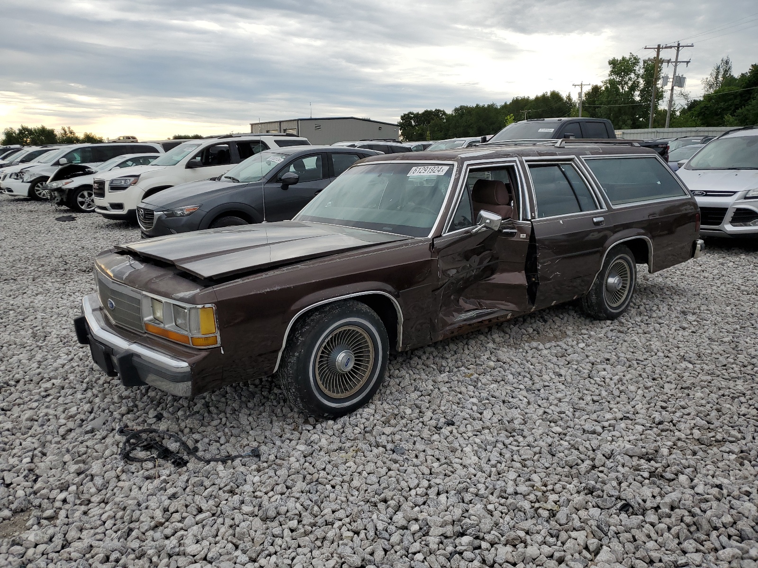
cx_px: 379
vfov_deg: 53.1
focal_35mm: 26
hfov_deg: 67.3
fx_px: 569
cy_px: 284
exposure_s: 1/1111
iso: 50
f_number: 1.5
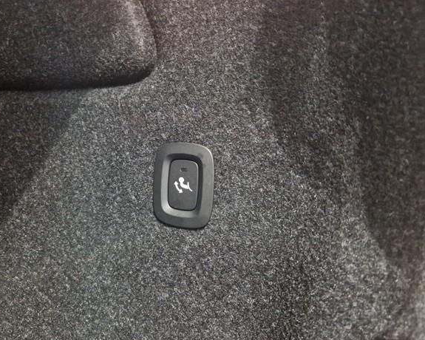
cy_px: 165
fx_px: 314
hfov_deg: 67.9
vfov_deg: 56.8
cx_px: 190
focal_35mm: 25
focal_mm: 5.4
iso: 1250
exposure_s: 1/25
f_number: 1.8
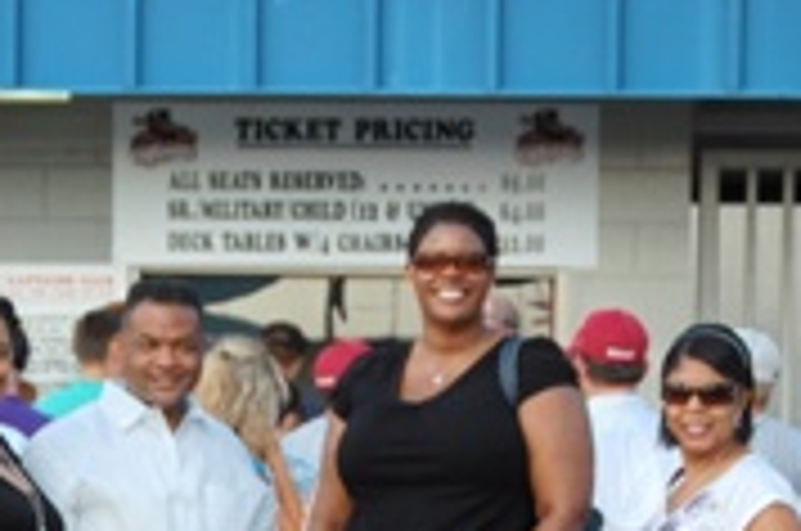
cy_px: 612
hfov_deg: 9.1
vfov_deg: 6.0
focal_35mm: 227
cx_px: 166
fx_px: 5042
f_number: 4.2
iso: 200
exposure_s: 1/500
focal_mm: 60
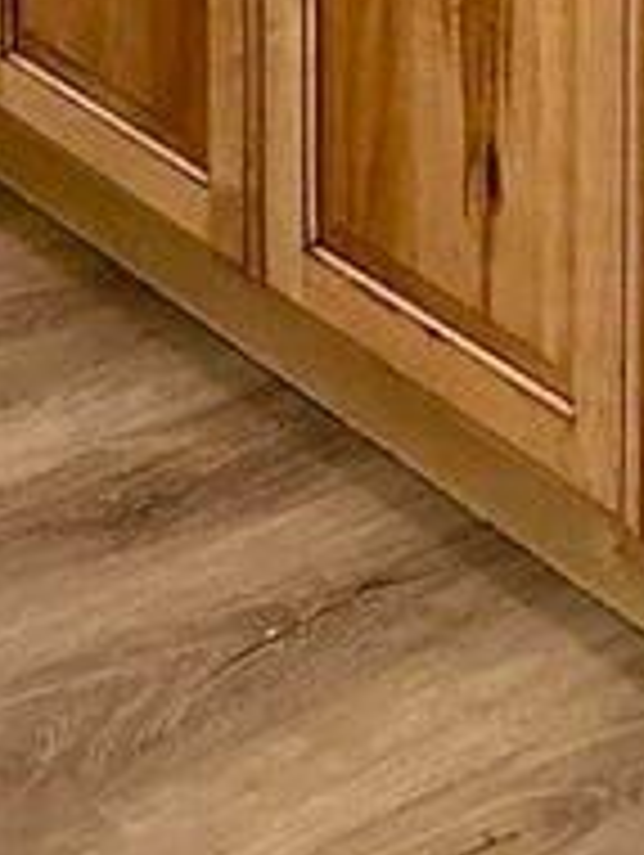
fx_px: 3465
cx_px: 351
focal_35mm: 140
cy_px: -1116
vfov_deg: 11.8
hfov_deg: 10.6
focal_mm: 5.7
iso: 320
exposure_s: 1/60
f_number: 1.5
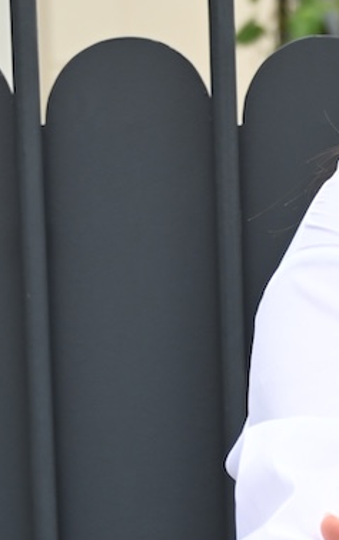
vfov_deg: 9.6
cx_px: 674
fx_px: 3127
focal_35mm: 212
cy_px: 784
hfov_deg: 6.0
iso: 220
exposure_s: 1/250
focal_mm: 41
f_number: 4
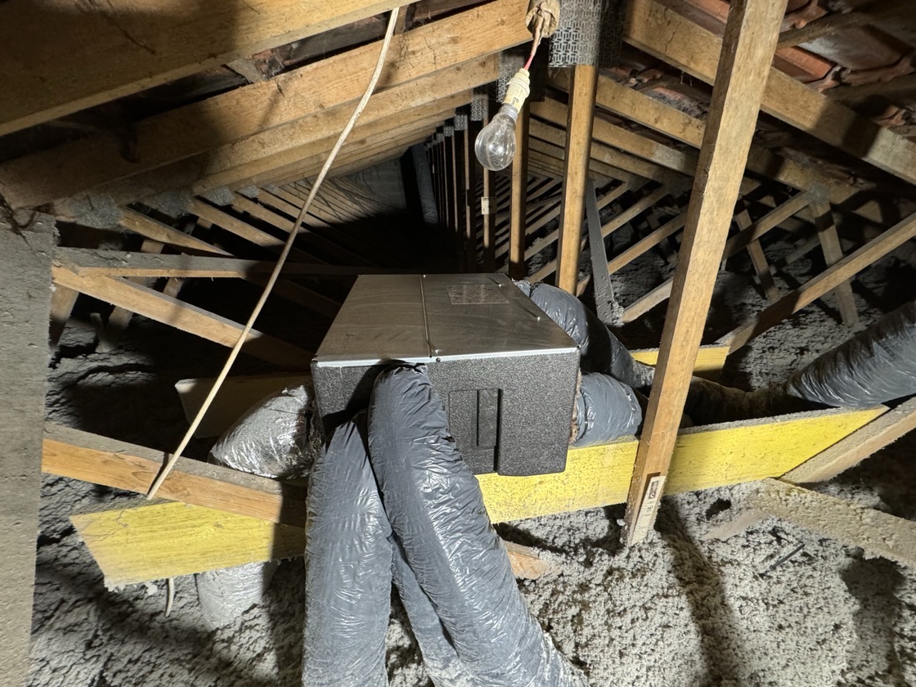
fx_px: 397
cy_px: 360
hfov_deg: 98.1
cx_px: 481
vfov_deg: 81.7
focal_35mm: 15
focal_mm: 2.22
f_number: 2.2
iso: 400
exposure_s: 1/50
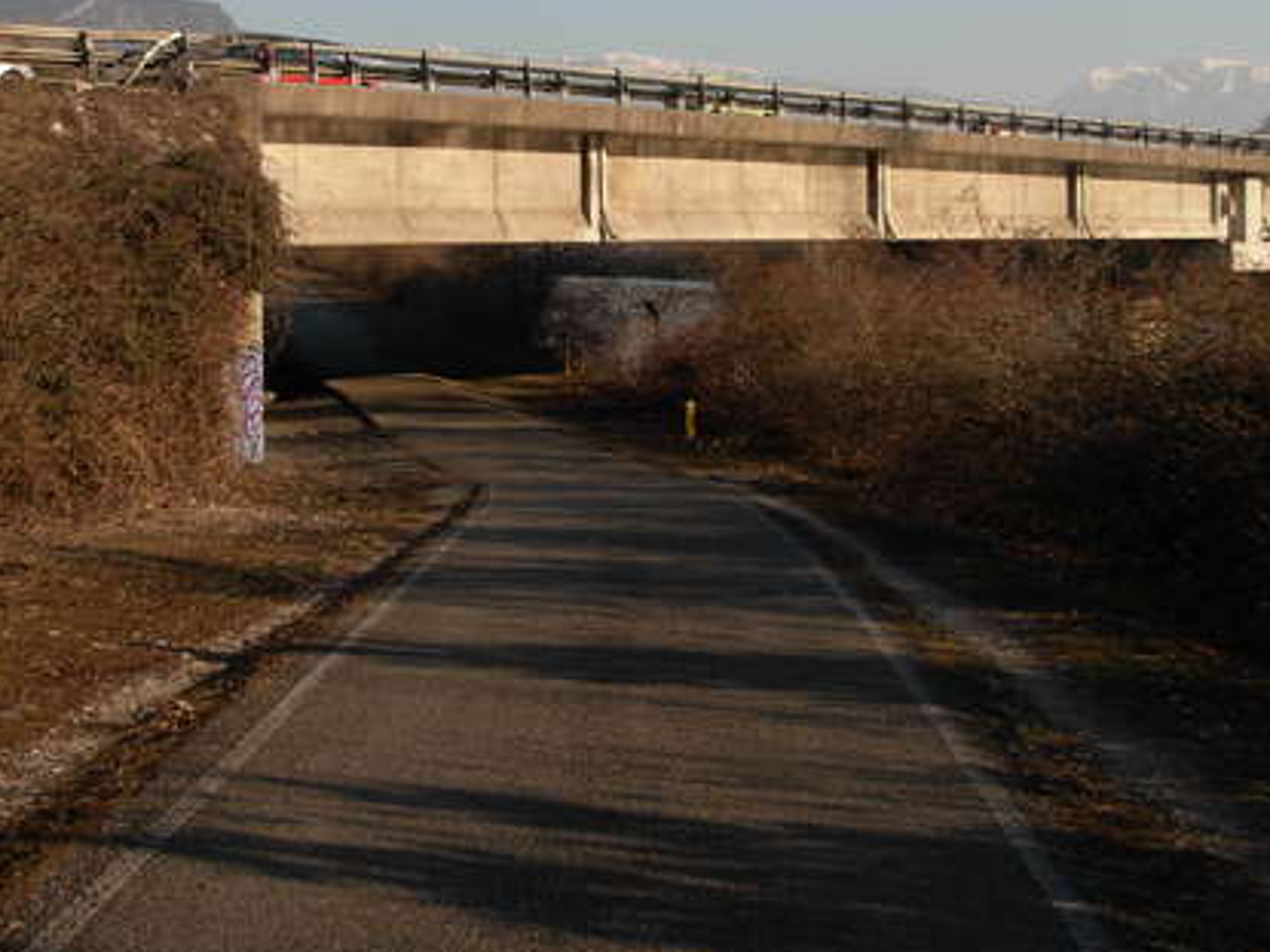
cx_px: 551
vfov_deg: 26.3
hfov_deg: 34.9
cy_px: 291
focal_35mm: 55
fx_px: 2017
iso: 79
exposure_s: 1/939
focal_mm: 6.3
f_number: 2.9
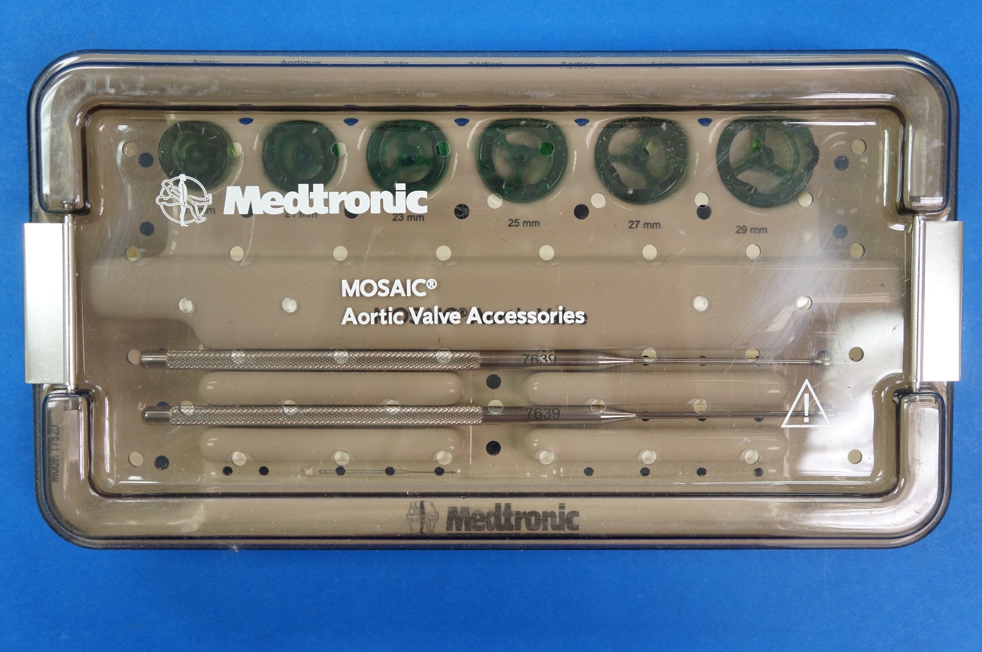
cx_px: 491
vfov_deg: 32.9
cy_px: 326
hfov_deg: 48.0
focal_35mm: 40
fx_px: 1103
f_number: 4
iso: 400
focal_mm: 27
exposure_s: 1/25
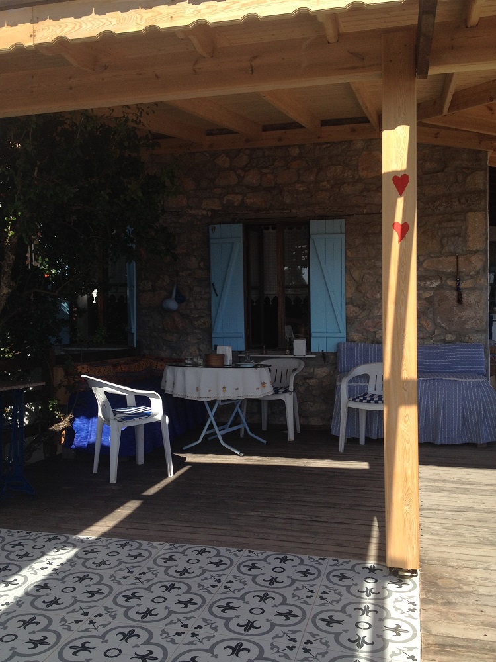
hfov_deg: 40.7
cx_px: 248
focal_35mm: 35
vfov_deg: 52.6
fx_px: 669
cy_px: 331
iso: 50
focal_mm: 4.28
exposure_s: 1/1346
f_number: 2.4
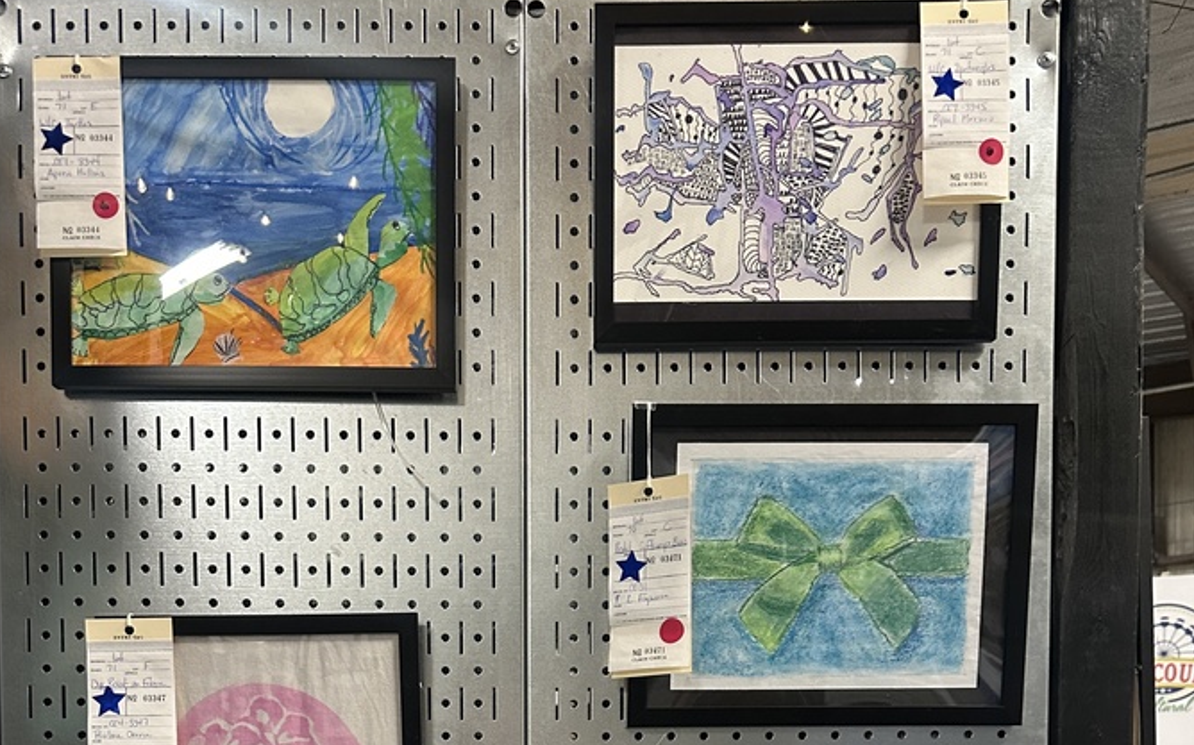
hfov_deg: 50.3
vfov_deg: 29.3
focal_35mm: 39
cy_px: 834
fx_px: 1269
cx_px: 538
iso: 400
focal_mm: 6.86
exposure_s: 1/60
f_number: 1.78
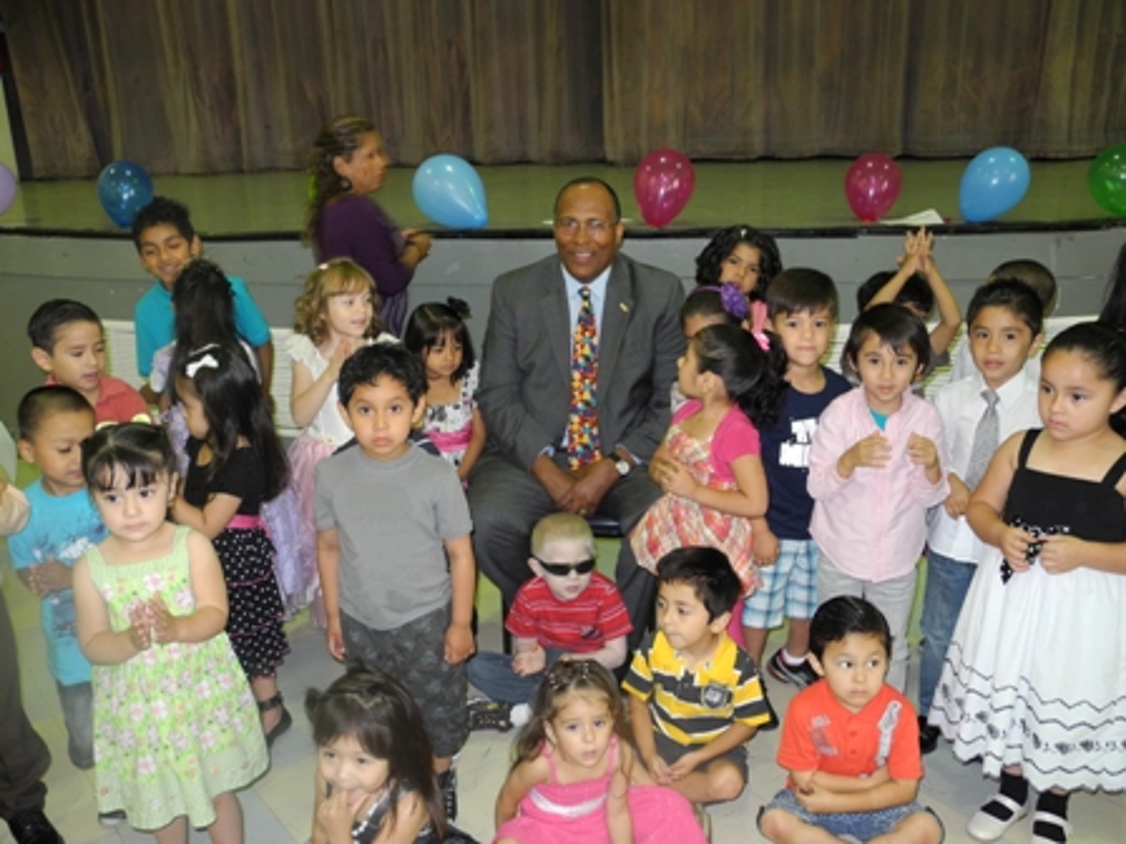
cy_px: 422
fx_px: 1138
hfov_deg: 52.6
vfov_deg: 40.7
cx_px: 563
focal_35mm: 35
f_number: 3.2
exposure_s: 1/30
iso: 200
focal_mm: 7.4
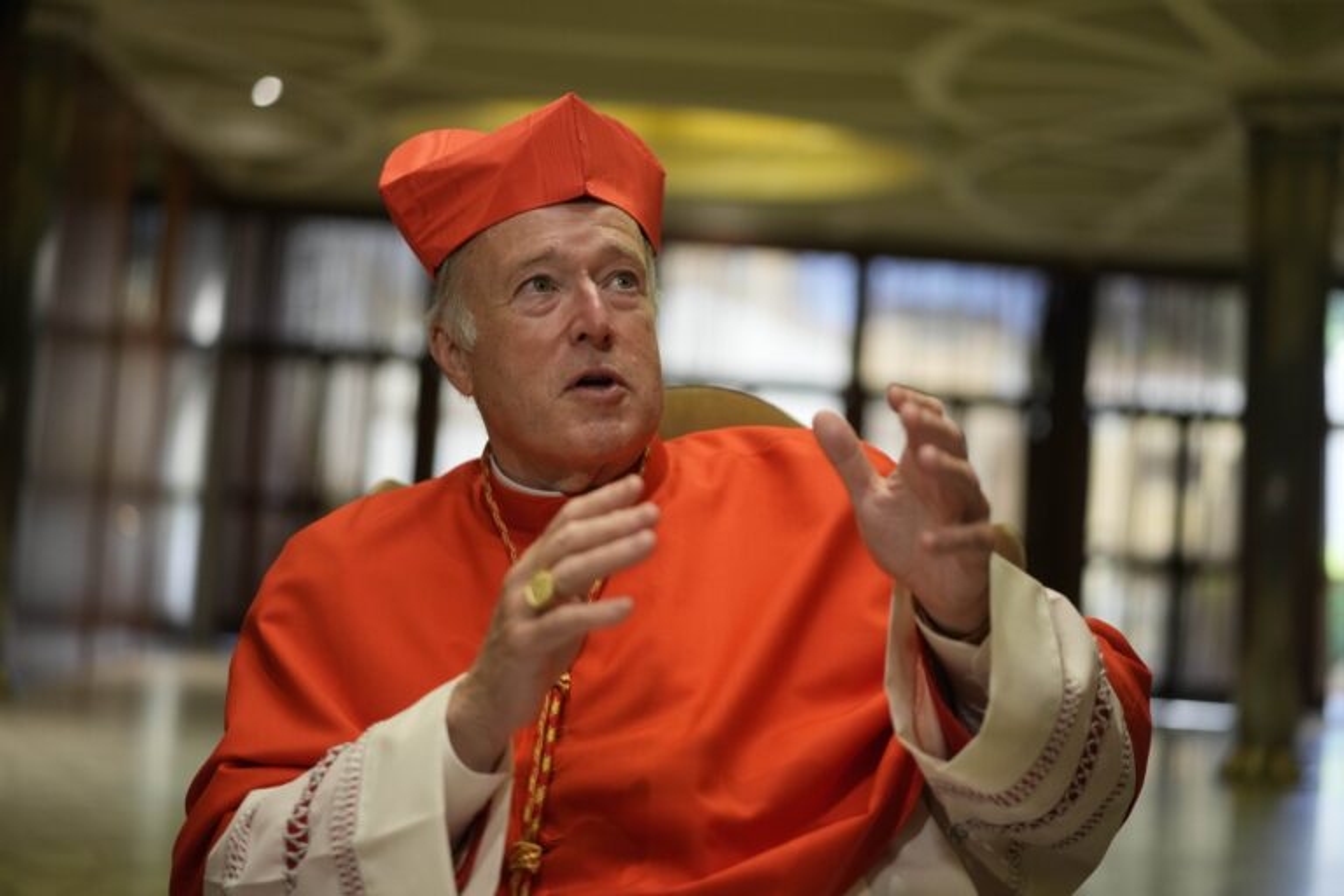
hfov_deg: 36.2
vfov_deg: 24.6
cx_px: 672
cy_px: 448
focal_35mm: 55
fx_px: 2053
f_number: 1.8
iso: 1000
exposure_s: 1/500
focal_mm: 55
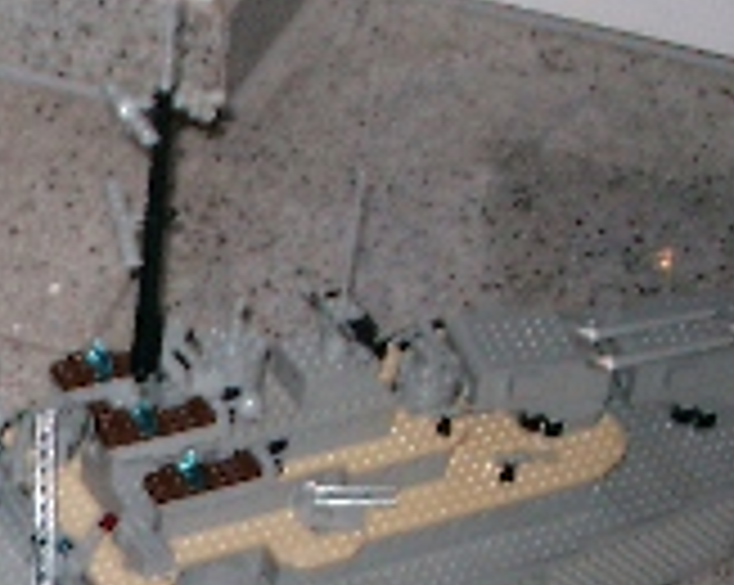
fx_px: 3081
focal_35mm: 142
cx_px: -311
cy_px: 616
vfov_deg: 10.7
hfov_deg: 13.0
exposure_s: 1/60
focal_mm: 7.6
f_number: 2.6
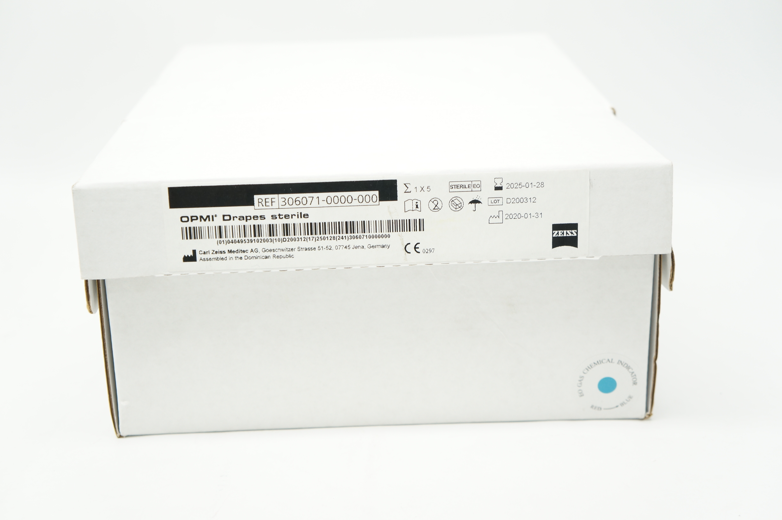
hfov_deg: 38.9
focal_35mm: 51
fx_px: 1107
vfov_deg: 26.4
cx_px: 391
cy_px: 260
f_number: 4.5
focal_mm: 34
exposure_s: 1/80
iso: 400
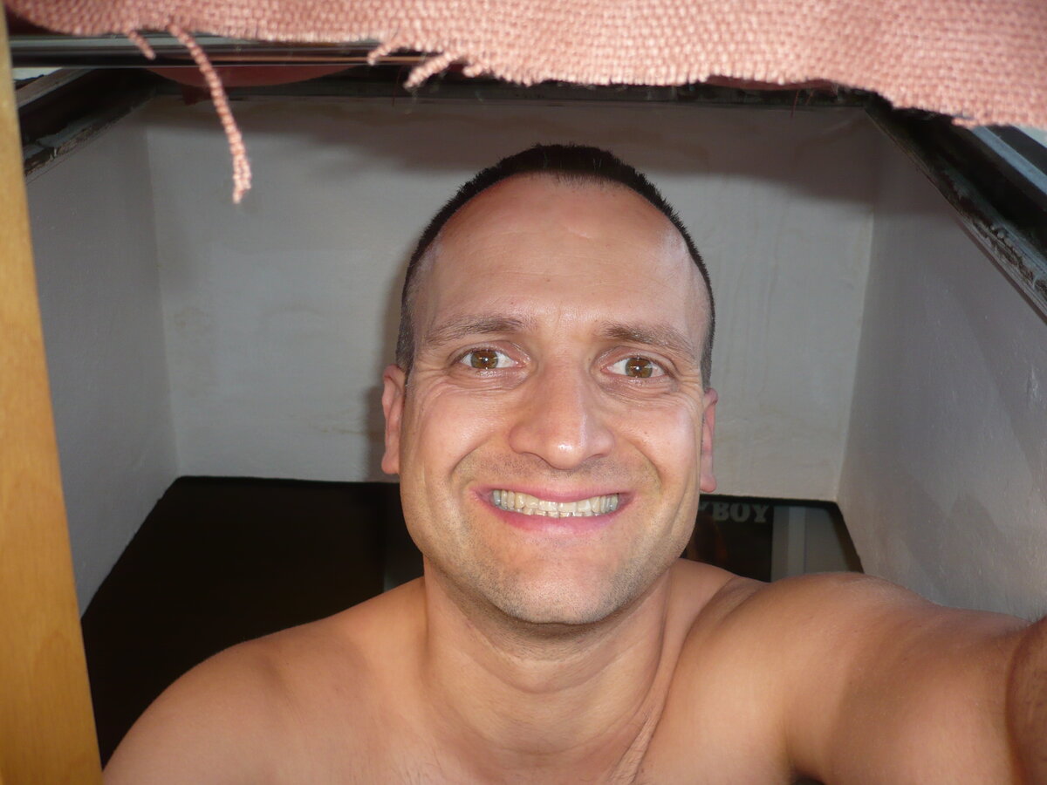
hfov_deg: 52.6
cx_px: 524
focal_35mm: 35
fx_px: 1059
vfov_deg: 40.7
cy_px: 392
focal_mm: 5.8
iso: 100
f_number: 2.8
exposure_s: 1/30
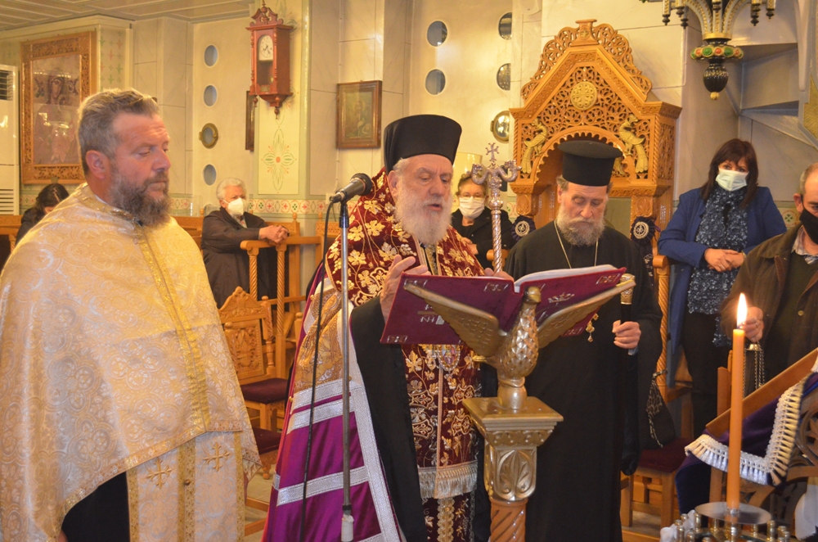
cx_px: 409
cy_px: 271
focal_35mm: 42
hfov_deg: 46.5
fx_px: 952
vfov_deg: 31.7
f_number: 4.5
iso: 3200
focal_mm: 28
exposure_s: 1/60
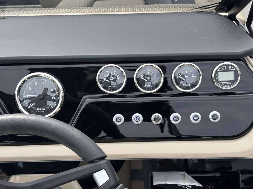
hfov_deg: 36.8
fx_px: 380
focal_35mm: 52
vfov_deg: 28.0
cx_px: 126
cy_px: 94
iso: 32
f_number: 1.6
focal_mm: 5.96
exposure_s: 1/675
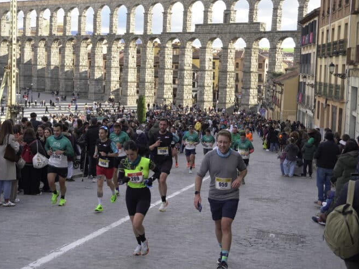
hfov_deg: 31.9
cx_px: 162
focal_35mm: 61
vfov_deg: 24.2
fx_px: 628
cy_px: 135
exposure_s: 1/640
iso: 500
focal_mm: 37
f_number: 5.6
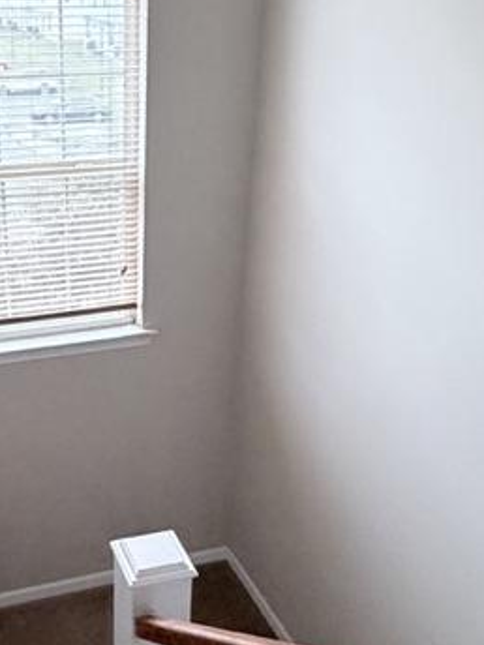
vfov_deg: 42.9
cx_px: 96
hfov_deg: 32.0
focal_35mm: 44
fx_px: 820
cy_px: 352
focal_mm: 2.22
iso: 400
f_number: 2.2
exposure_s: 1/60
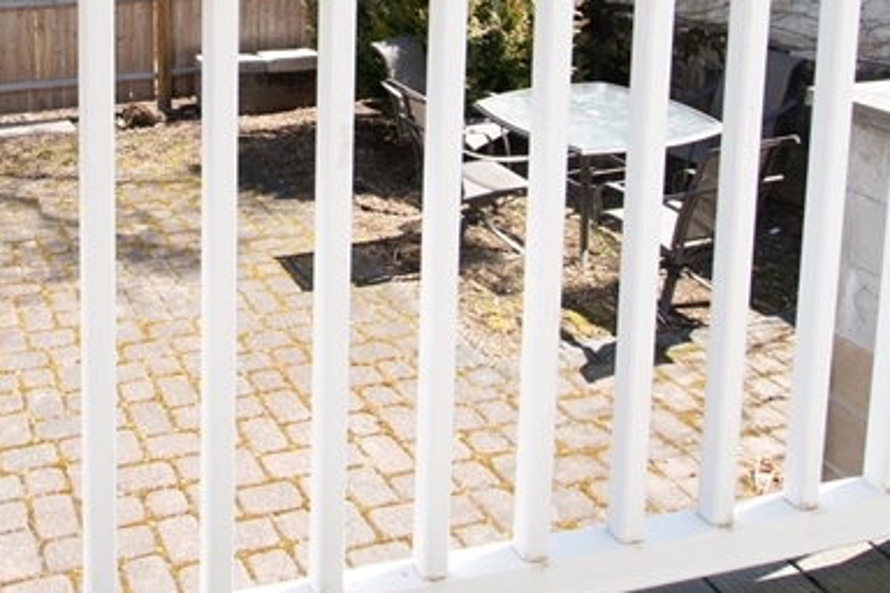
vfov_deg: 29.5
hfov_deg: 44.7
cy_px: -85
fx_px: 989
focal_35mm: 40
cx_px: 114
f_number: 5.6
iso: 100
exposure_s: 1/125
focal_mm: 10
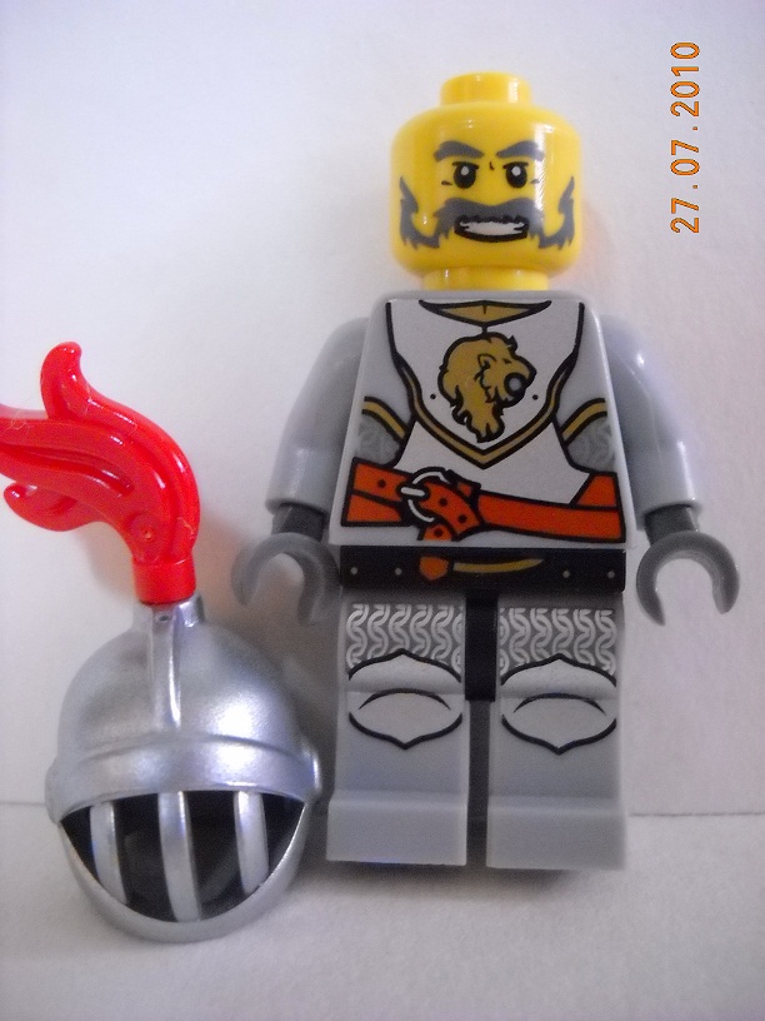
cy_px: 510
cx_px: 382
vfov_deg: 45.8
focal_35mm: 41
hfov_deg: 35.1
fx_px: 1208
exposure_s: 1/17
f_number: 3.1
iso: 800
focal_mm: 6.72
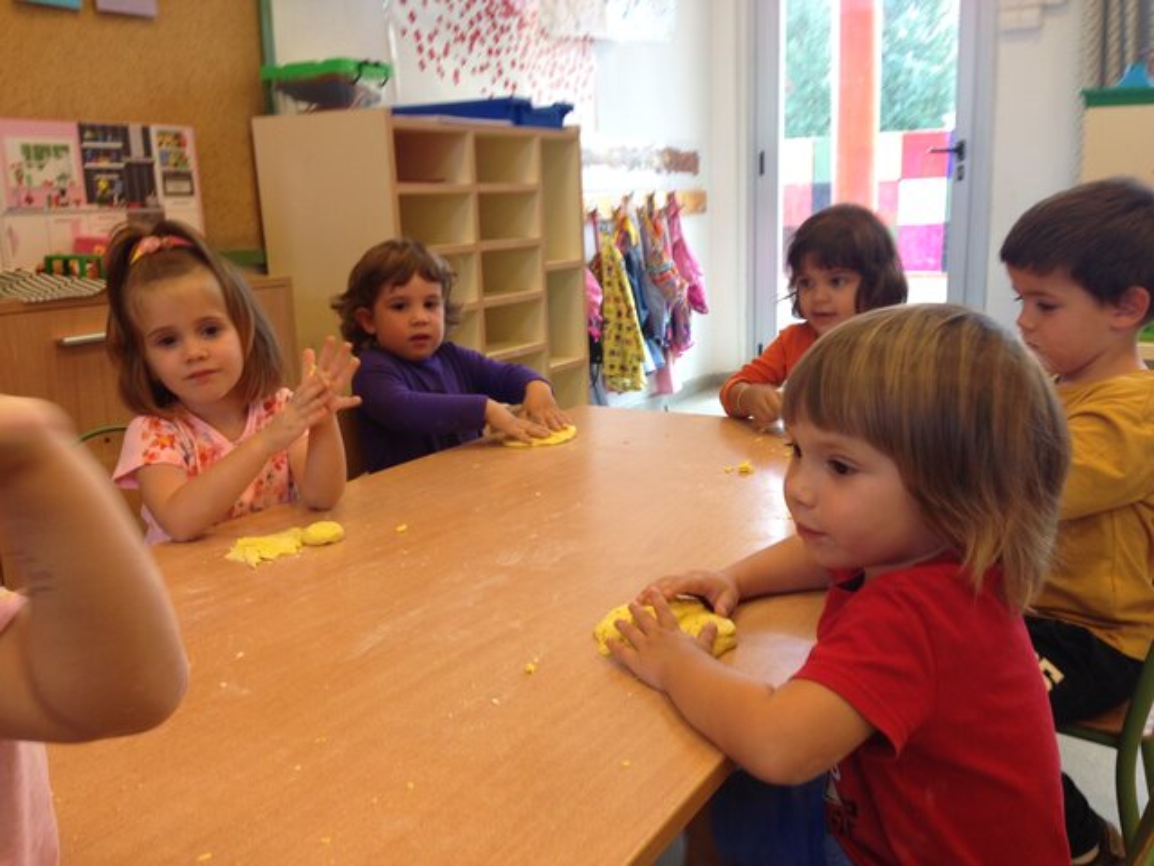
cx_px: 577
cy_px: 433
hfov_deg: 55.4
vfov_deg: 42.9
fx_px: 1100
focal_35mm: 33
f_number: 2.4
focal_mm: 4.12
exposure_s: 1/40
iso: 50
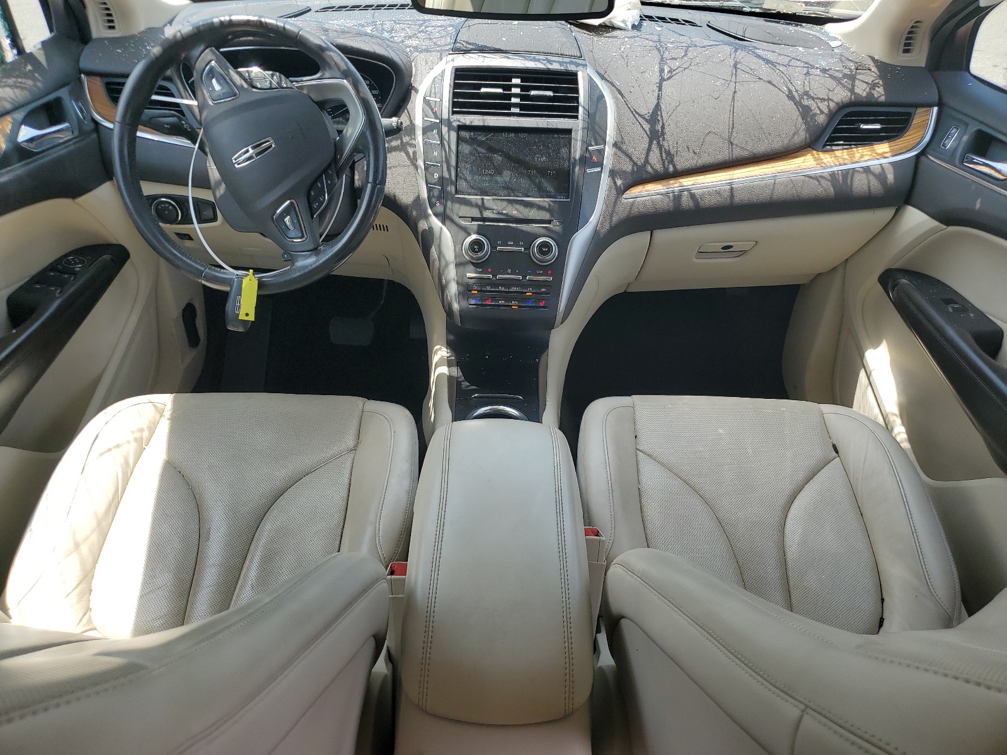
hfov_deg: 67.3
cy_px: 378
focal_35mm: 26
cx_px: 504
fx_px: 756
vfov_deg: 53.1
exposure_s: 1/769
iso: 50
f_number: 1.5
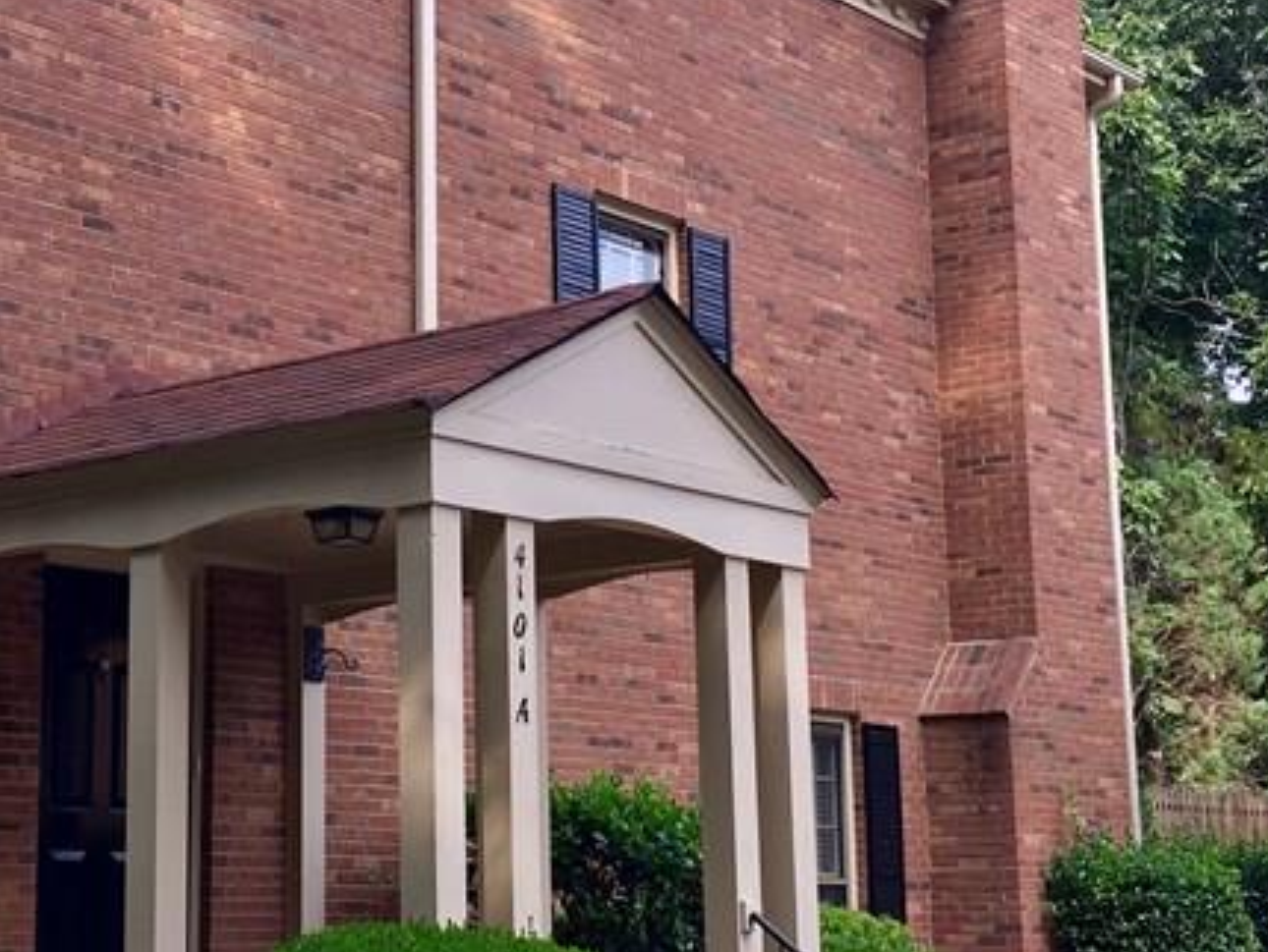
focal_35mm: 69
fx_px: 2529
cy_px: 392
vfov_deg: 21.3
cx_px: 416
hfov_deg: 28.0
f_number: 2.2
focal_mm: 4.15
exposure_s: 1/432
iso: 25
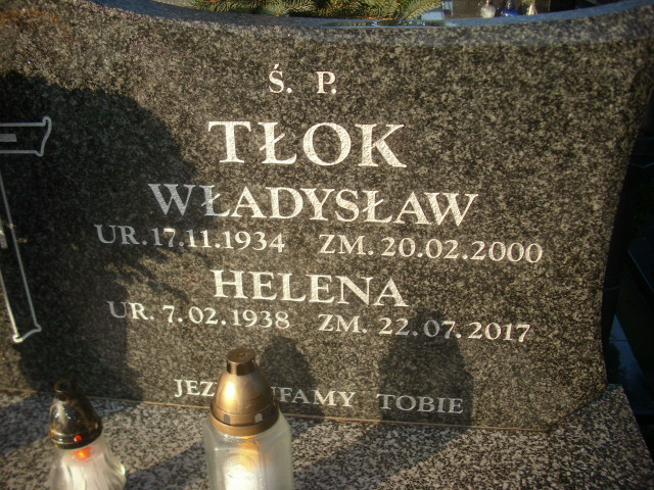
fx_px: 699
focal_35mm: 37
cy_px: 245
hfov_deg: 50.1
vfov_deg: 38.7
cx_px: 327
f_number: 2.8
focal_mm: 6.2
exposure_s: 1/419
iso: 50
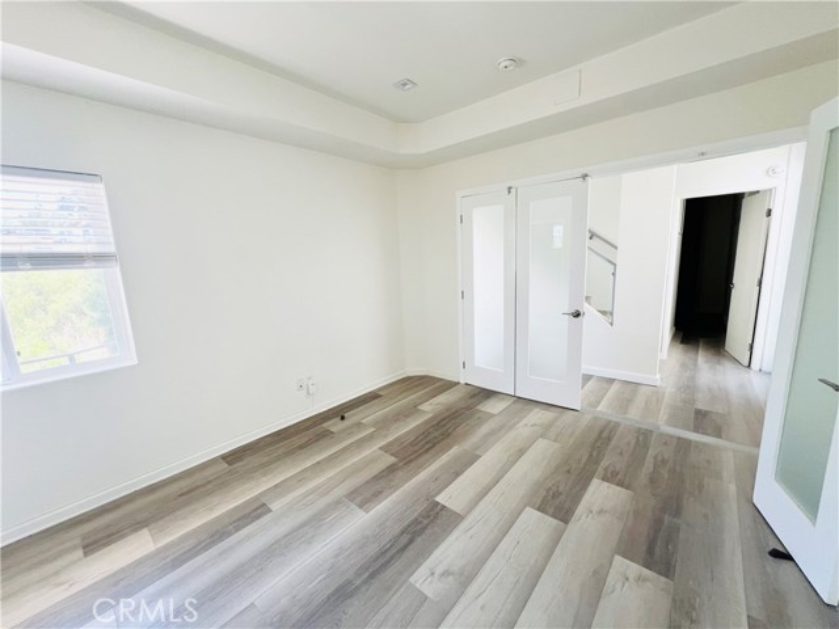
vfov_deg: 89.9
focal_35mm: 13
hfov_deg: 106.2
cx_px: 420
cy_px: 314
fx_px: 315
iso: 80
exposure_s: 1/99
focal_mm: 1.57
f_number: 1.8
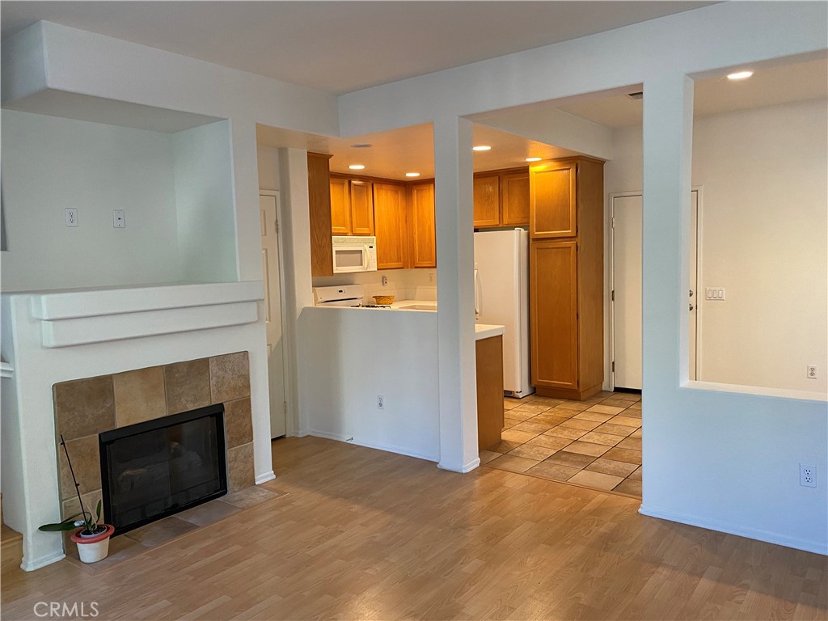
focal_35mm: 26
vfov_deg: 53.1
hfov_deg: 67.3
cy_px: 310
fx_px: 622
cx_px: 414
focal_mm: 4.25
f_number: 1.8
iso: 160
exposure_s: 1/60
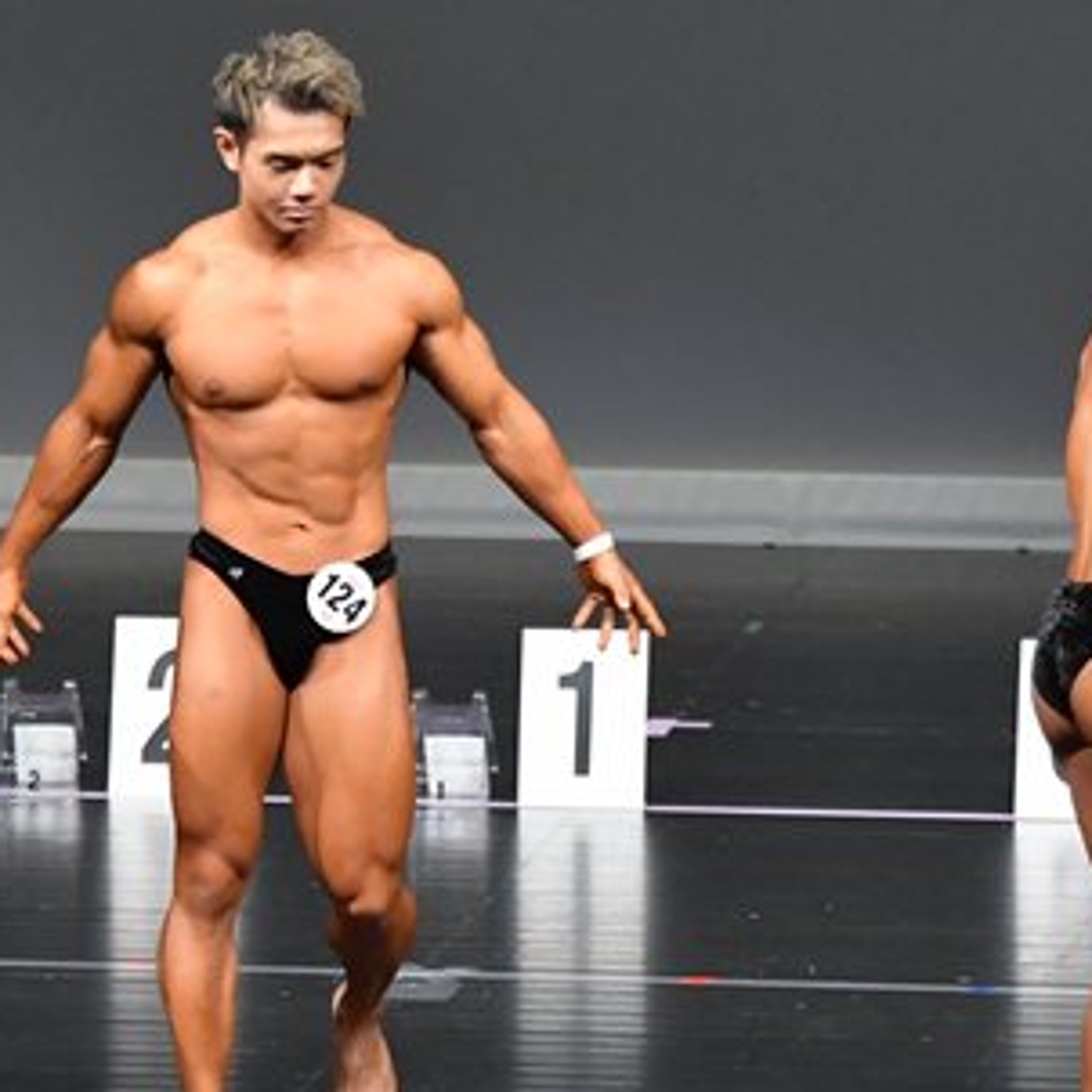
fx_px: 18666
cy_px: 412
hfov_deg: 3.4
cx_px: 486
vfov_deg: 3.4
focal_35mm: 523
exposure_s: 1/400
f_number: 5.6
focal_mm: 160
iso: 5000
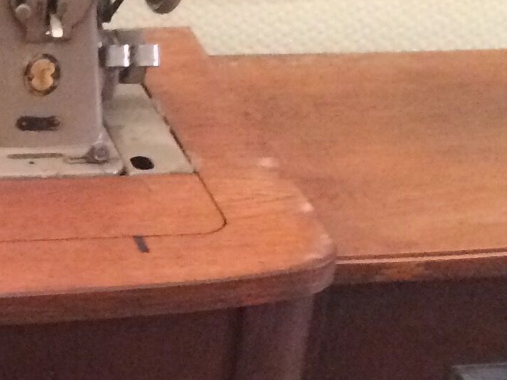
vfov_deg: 11.2
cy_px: 360
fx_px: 1934
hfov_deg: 14.0
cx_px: -258
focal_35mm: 132
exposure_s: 1/17
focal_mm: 4.15
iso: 320
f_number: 2.2
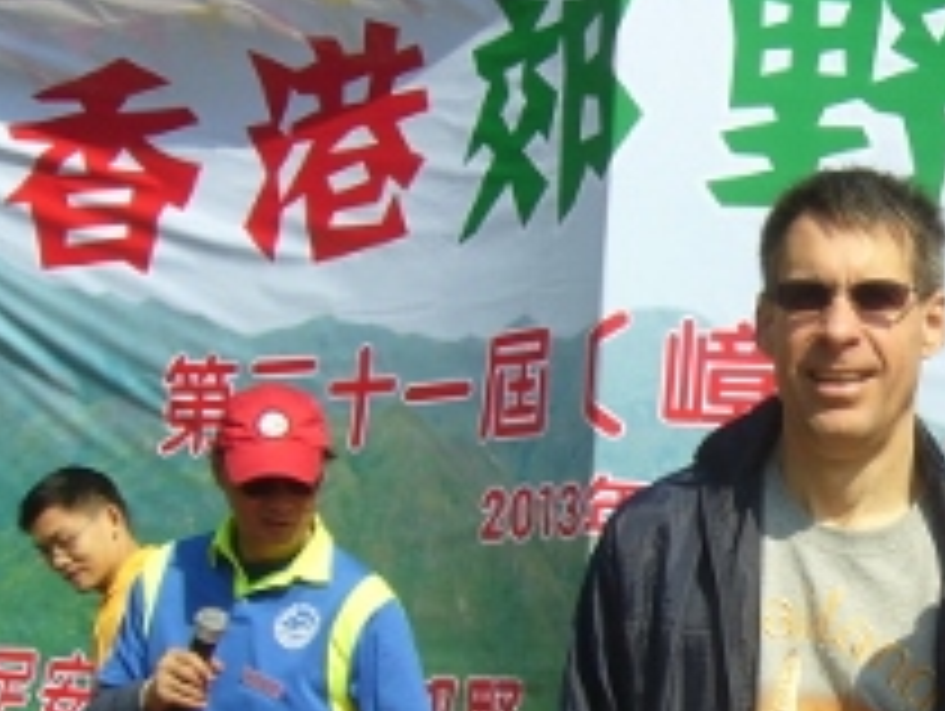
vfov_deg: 18.4
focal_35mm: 80
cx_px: 999
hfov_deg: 23.1
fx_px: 2186
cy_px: 536
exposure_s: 1/320
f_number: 5.6
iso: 80
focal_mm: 5.8
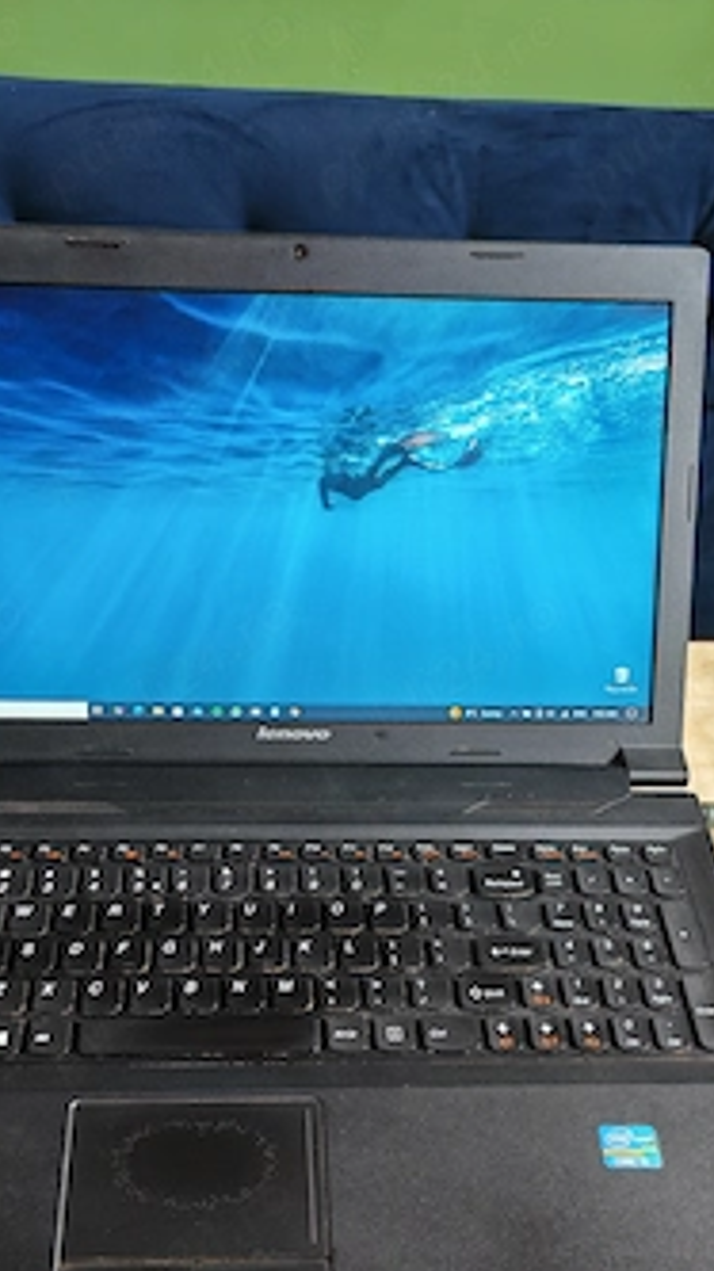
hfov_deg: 34.5
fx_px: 1146
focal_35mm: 34
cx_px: 302
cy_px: 752
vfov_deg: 57.7
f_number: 1.6
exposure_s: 1/100
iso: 320
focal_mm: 5.4
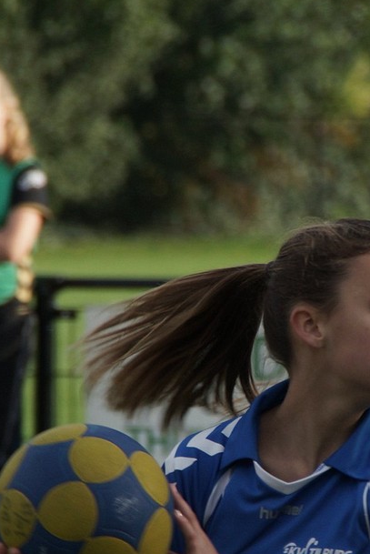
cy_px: 442
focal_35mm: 454
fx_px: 6987
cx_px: 216
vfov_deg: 4.5
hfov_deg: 3.0
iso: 200
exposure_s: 1/320
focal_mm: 180
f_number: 7.1
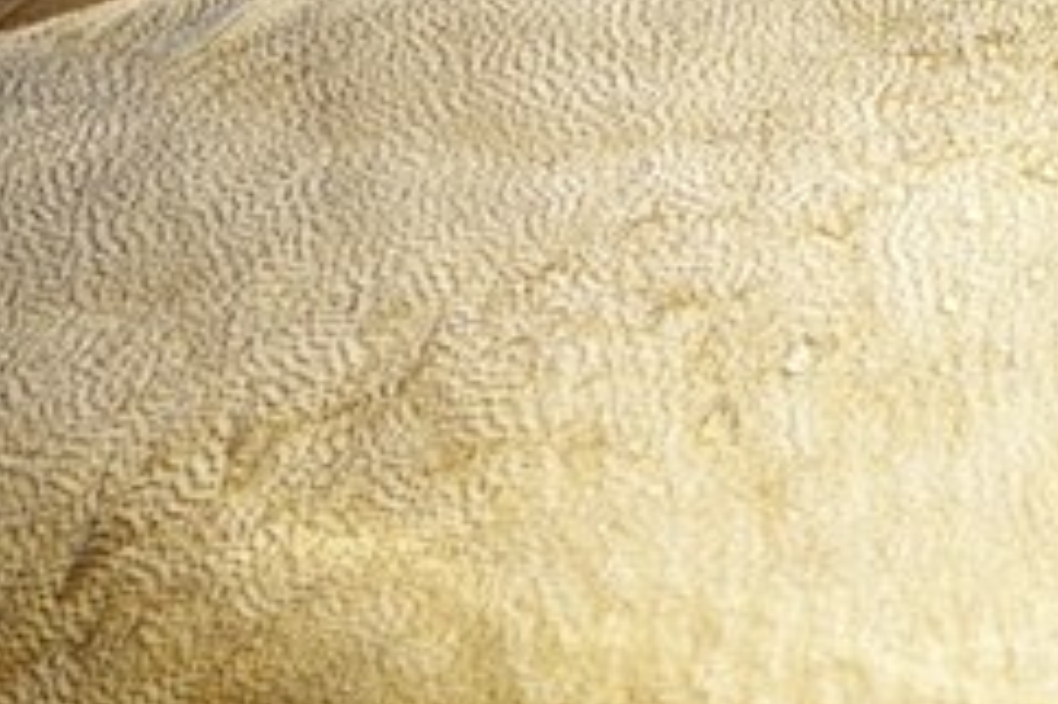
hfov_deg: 1.2
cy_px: -227
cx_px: 811
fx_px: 52657
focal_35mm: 1793
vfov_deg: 0.8
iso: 800
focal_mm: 250
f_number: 5.6
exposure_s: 1/1000
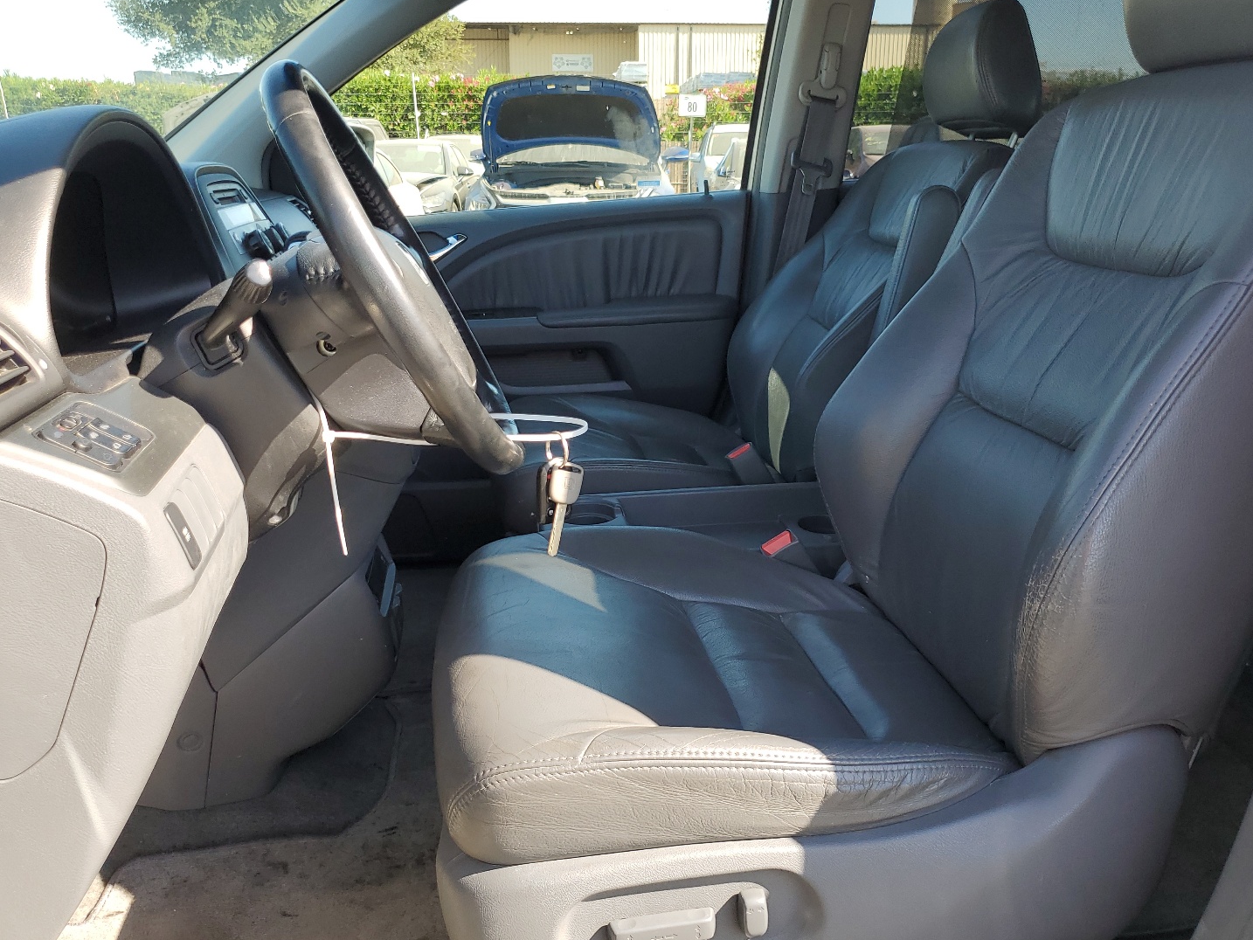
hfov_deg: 61.6
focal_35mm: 29
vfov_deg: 48.2
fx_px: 1050
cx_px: 643
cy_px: 516
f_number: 1.5
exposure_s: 1/500
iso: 50
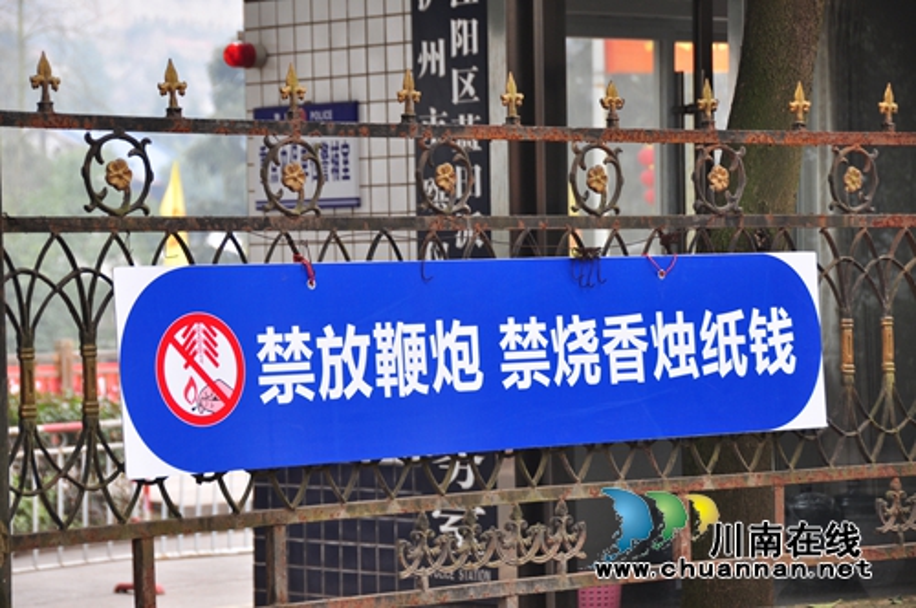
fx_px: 3126
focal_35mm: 123
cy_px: 304
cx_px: 458
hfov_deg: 16.7
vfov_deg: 11.1
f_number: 5
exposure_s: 1/25
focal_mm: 82
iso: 250
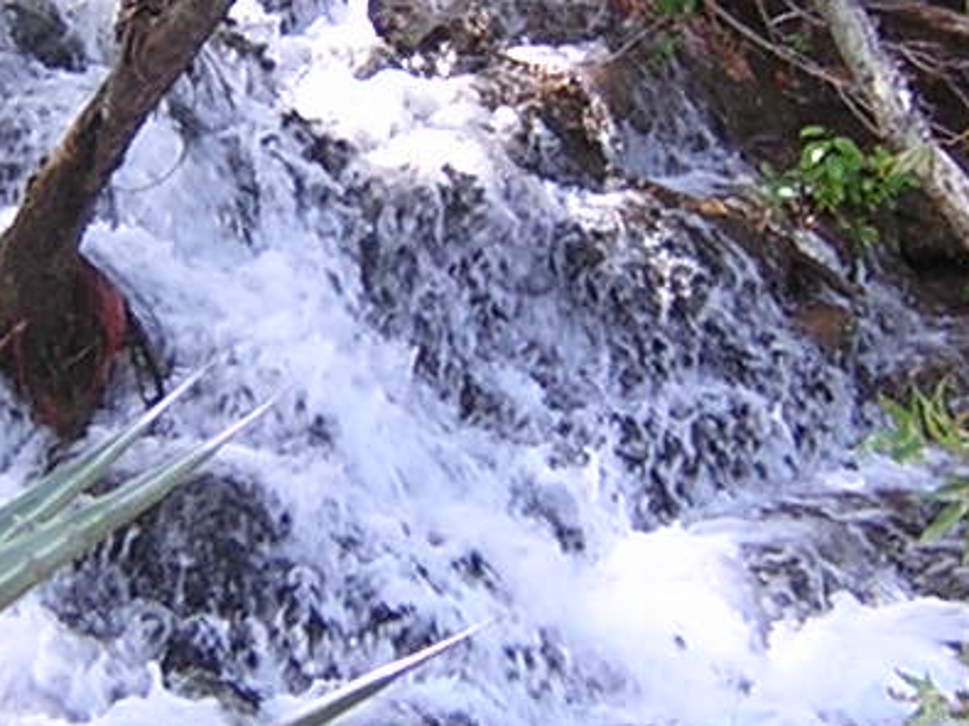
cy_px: 110
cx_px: 213
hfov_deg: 13.5
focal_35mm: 146
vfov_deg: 10.1
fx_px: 4086
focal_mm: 4.7
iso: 100
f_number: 2.6
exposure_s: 1/96
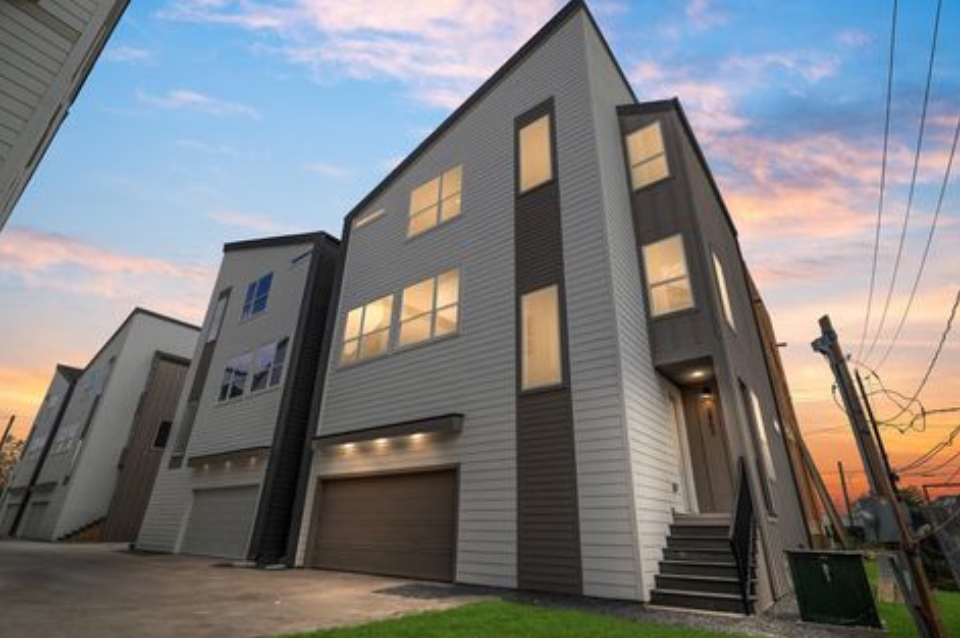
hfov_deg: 93.3
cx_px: 489
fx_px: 453
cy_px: 323
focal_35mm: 17
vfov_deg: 70.3
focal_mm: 16
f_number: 9
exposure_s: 1/250
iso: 200
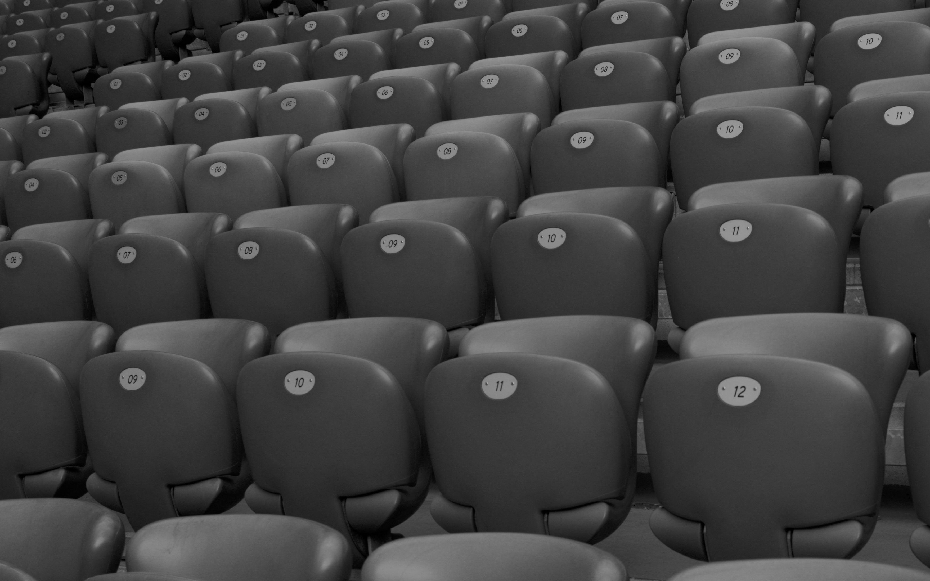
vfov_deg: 18.7
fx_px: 1723
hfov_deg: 29.5
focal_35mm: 68
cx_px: 752
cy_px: 570
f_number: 7.1
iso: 200
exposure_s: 1/125
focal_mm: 28
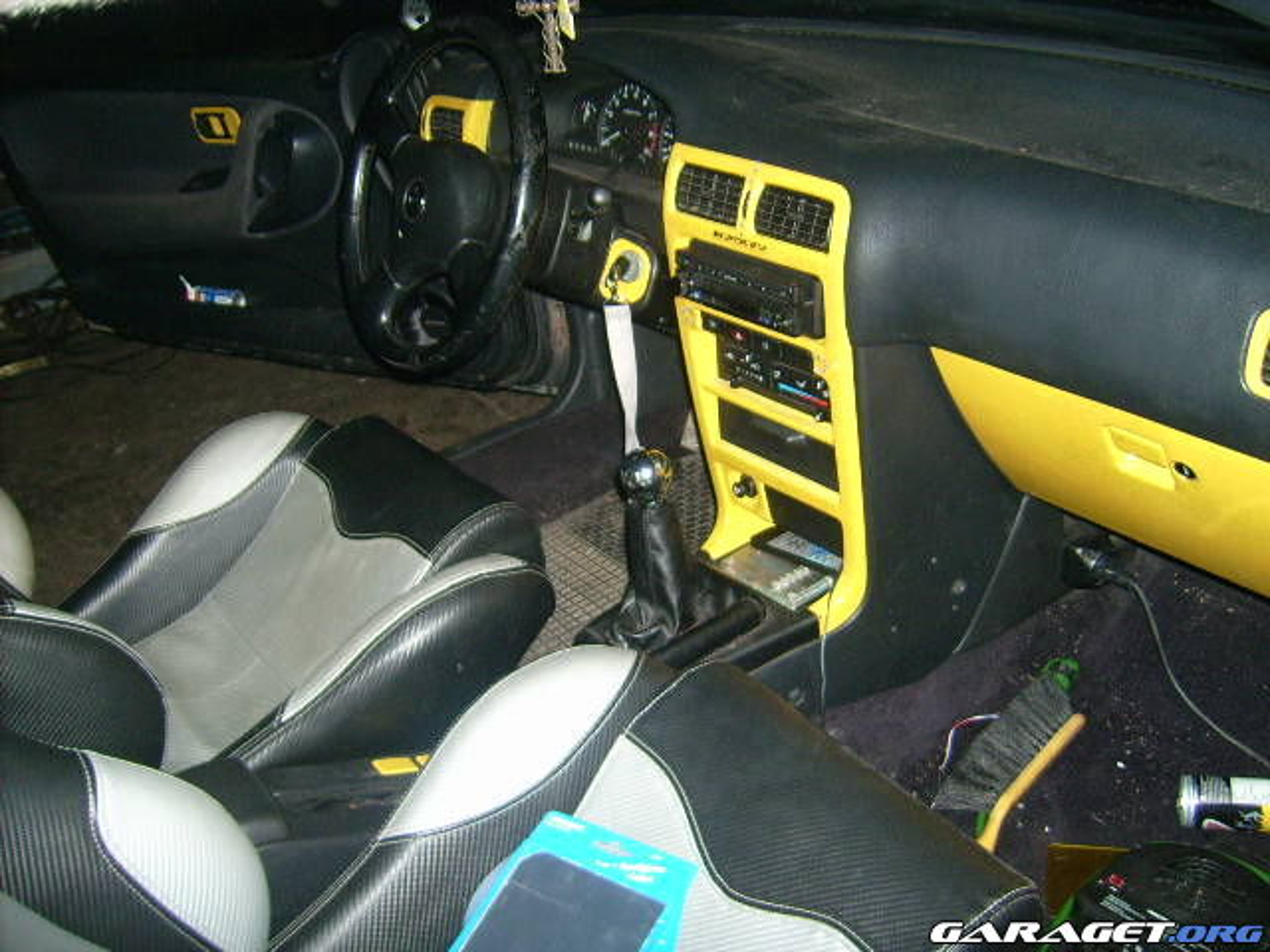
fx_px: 1284
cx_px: 635
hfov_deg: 52.6
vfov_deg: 40.7
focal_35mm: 35
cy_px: 476
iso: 100
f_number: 2.8
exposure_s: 1/60
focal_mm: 5.95
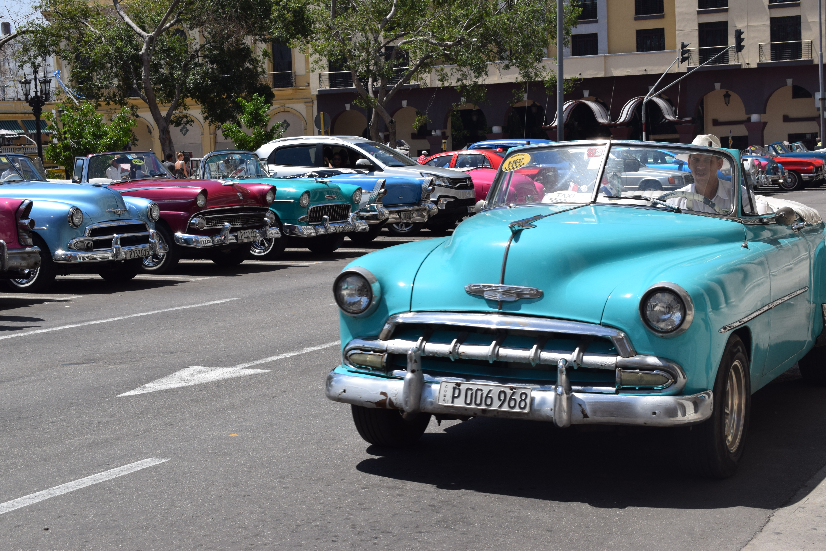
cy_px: 276
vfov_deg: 19.7
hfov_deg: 29.2
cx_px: 413
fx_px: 1583
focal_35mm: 69
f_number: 10
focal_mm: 46
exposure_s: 1/400
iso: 200
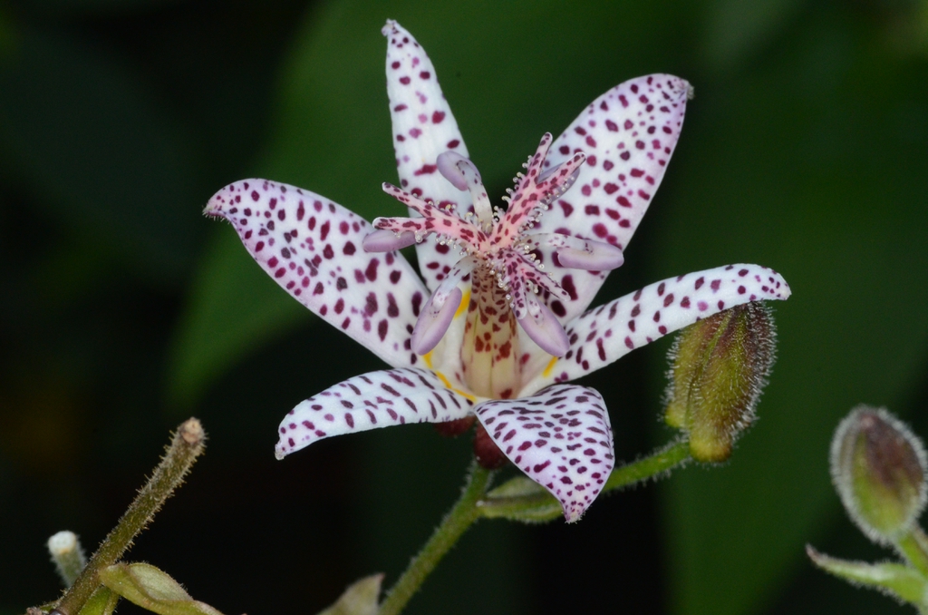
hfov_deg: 13.1
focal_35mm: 158
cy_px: 308
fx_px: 4051
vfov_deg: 8.7
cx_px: 464
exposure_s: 1/60
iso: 1600
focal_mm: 105
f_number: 16
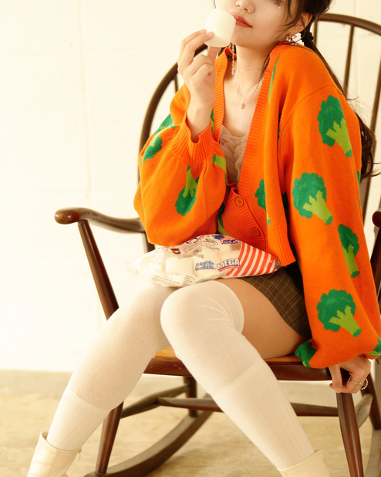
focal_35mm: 82
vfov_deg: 23.3
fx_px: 1156
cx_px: 248
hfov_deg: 18.7
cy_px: 276
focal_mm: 50
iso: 400
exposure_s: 1/50
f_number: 1.4
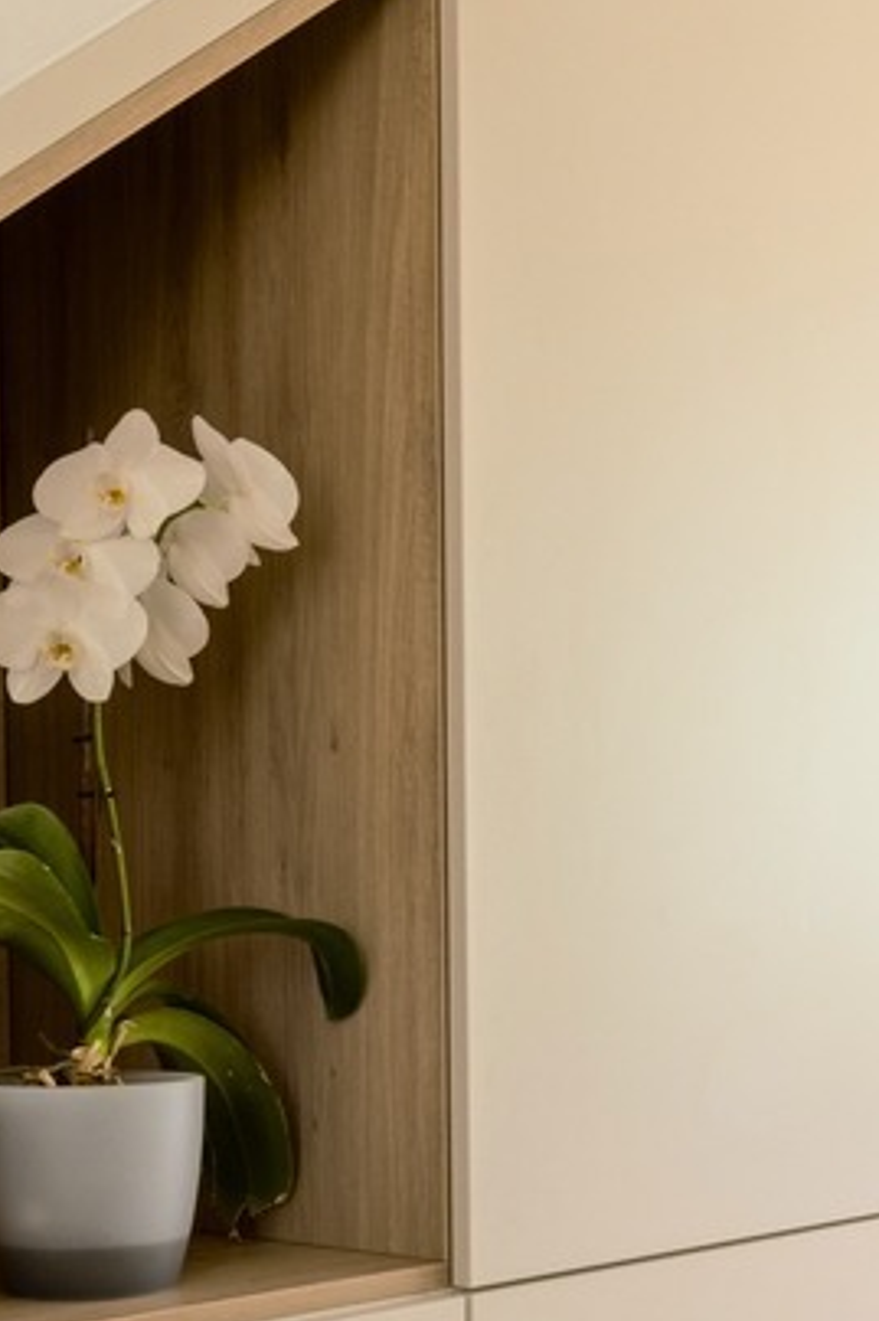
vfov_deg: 39.1
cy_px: 1017
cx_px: 660
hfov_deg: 27.1
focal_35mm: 49
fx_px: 1796
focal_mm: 14.5
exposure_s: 1/25
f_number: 8
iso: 160
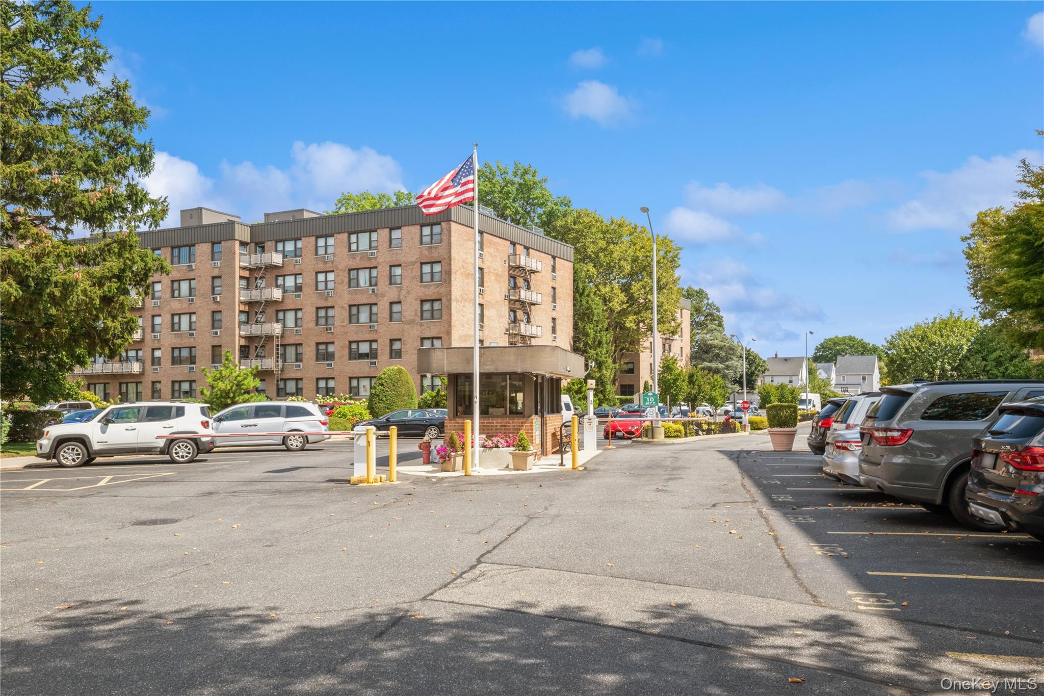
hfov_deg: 61.9
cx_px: 522
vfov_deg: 43.6
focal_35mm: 30
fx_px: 870
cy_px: 348
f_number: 14
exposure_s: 1/250
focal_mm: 30
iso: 640
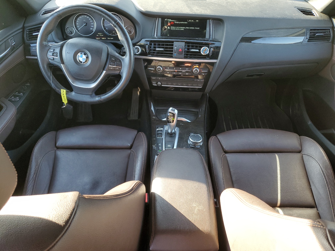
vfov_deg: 53.1
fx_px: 252
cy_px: 126
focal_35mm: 26
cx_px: 168
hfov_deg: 67.3
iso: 74
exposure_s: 1/120
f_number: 1.5
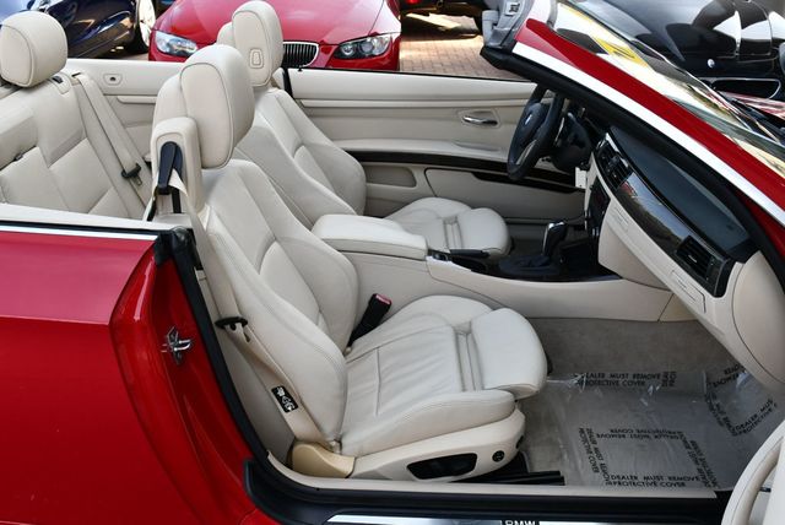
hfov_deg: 53.1
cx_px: 392
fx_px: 786
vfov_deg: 36.9
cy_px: 262
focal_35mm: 36
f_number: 5.6
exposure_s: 1/250
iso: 250
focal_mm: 18
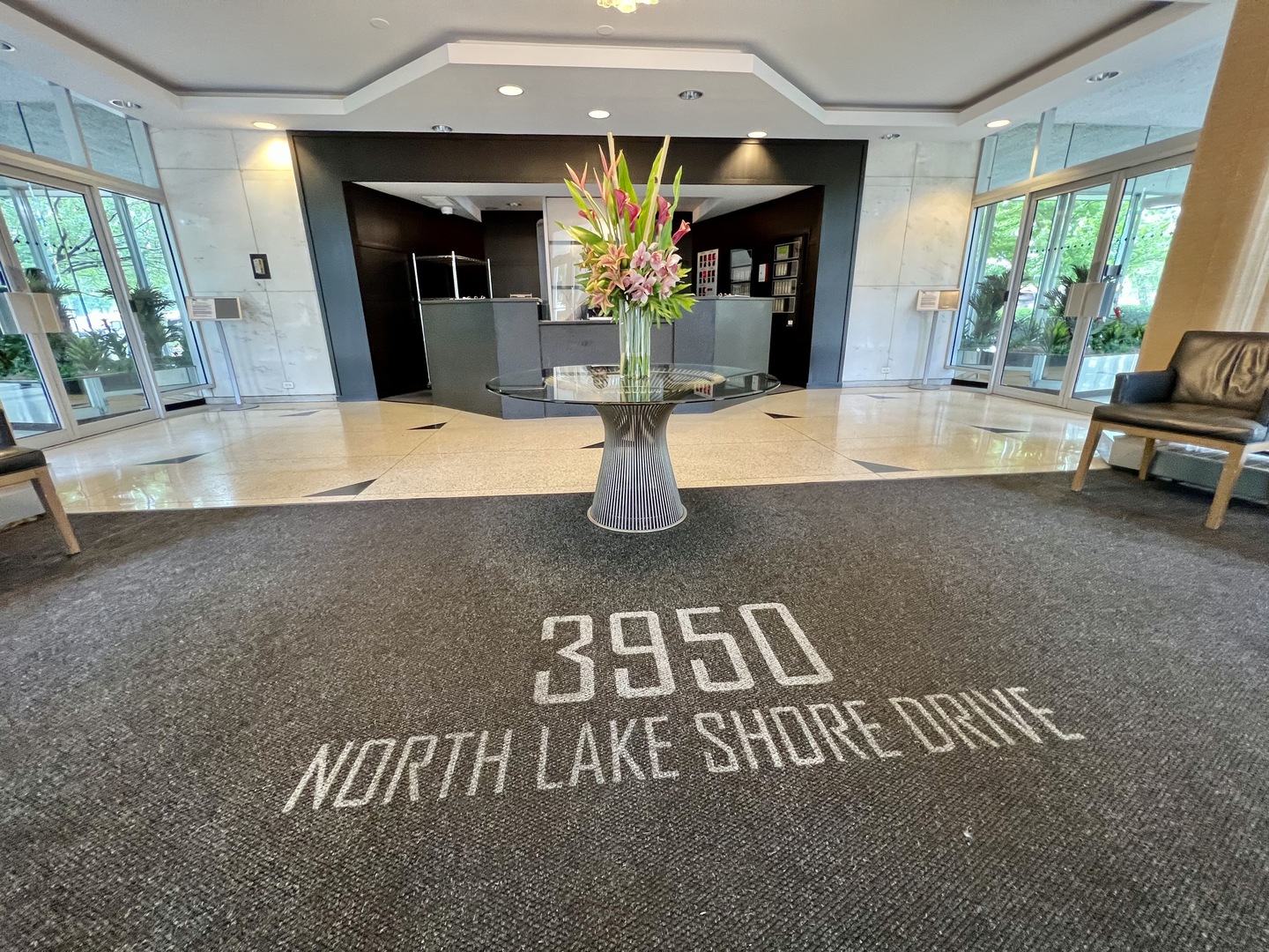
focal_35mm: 13
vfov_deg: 89.9
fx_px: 477
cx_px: 634
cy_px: 476
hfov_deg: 106.2
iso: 250
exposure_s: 1/60
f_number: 1.8
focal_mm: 1.57
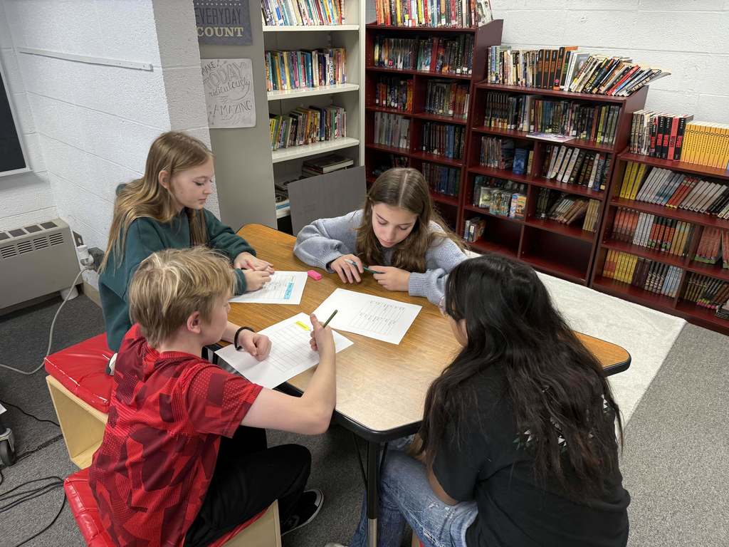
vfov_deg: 56.8
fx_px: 505
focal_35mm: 24
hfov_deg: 71.6
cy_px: 274
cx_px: 364
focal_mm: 6.76
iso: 160
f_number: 1.78
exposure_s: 1/60
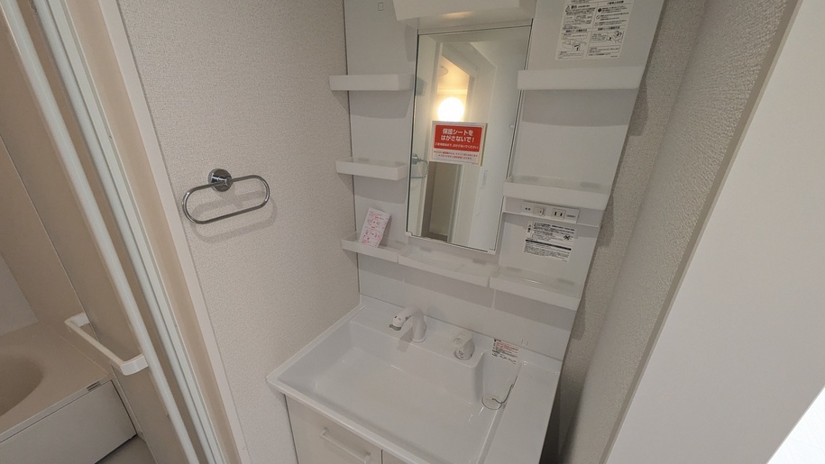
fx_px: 350
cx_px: 399
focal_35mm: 16
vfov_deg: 66.8
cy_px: 262
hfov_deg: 99.3
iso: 206
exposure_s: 1/120
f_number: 2.2
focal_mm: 1.83
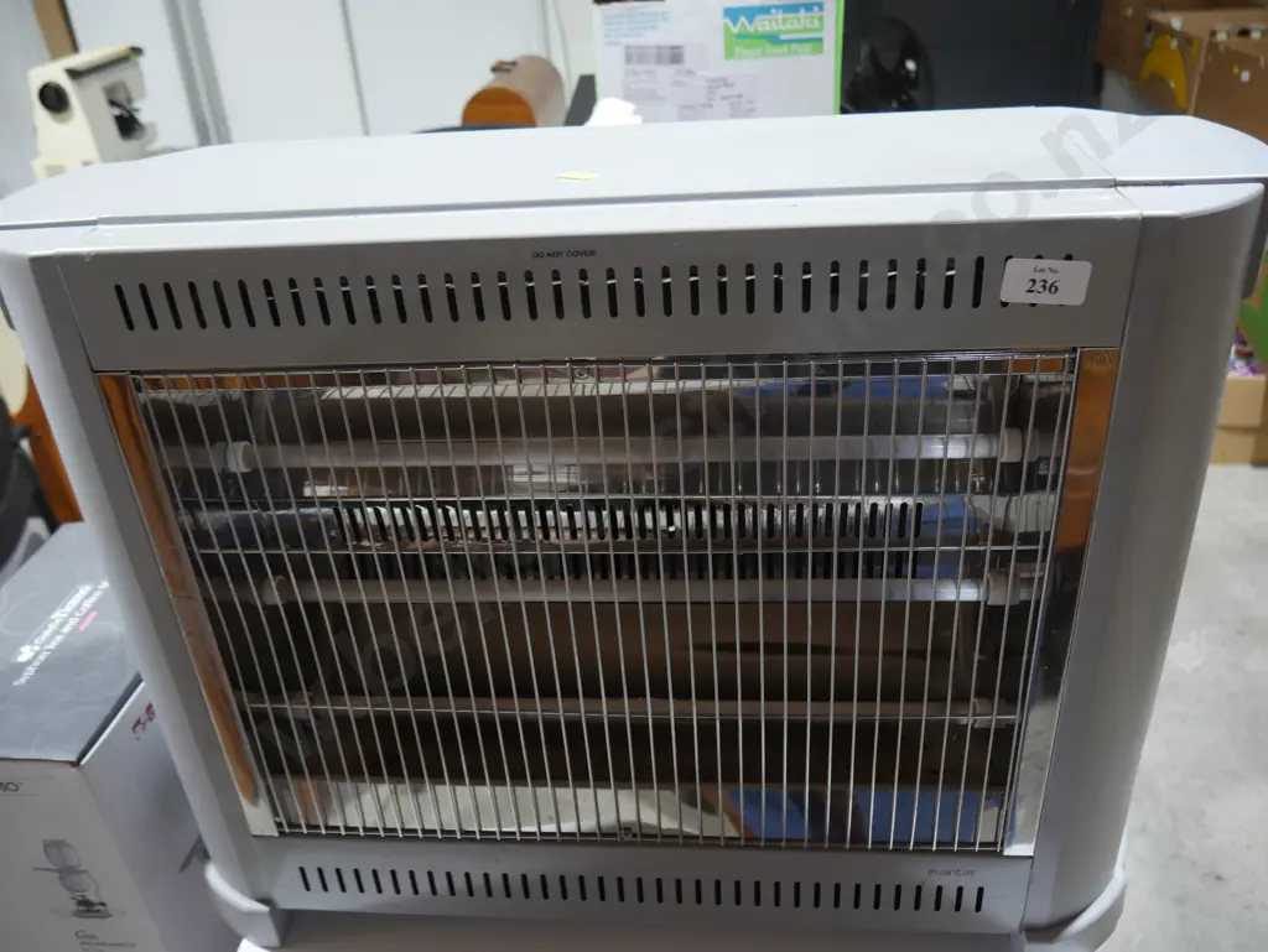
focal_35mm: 30
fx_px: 1099
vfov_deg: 46.8
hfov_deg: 59.9
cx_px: 634
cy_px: 476
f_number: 3.6
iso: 320
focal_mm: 15
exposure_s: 1/60
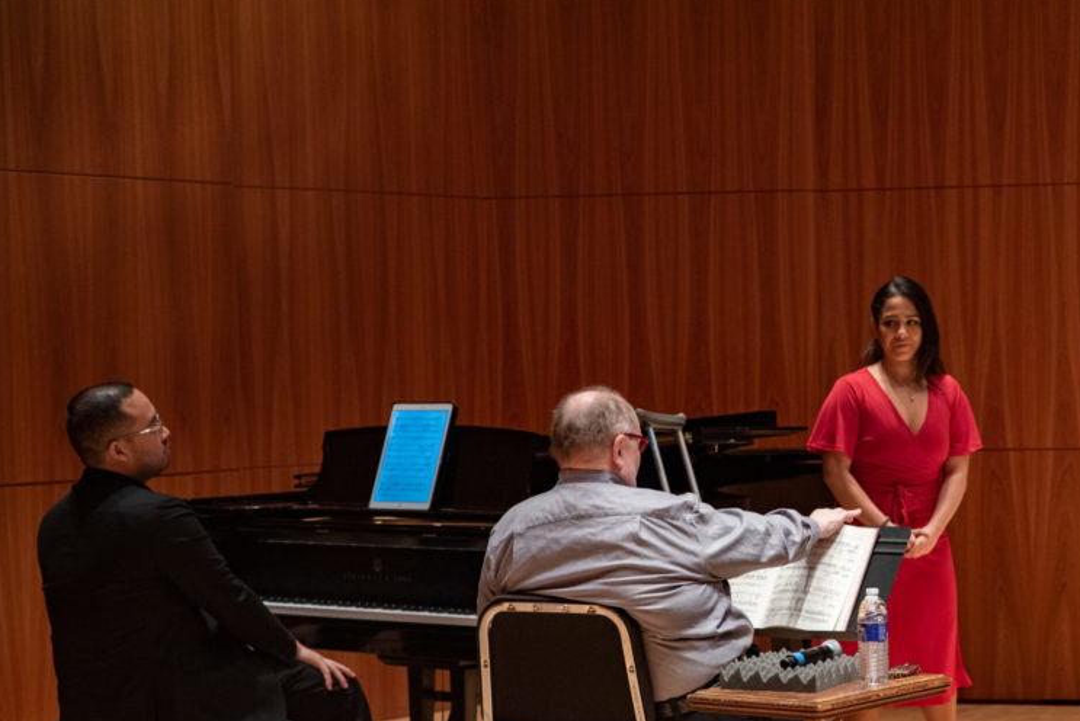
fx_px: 2731
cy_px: 487
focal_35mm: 91
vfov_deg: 15.0
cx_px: 718
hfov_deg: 22.3
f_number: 3.2
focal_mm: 66
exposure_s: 1/160
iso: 1250
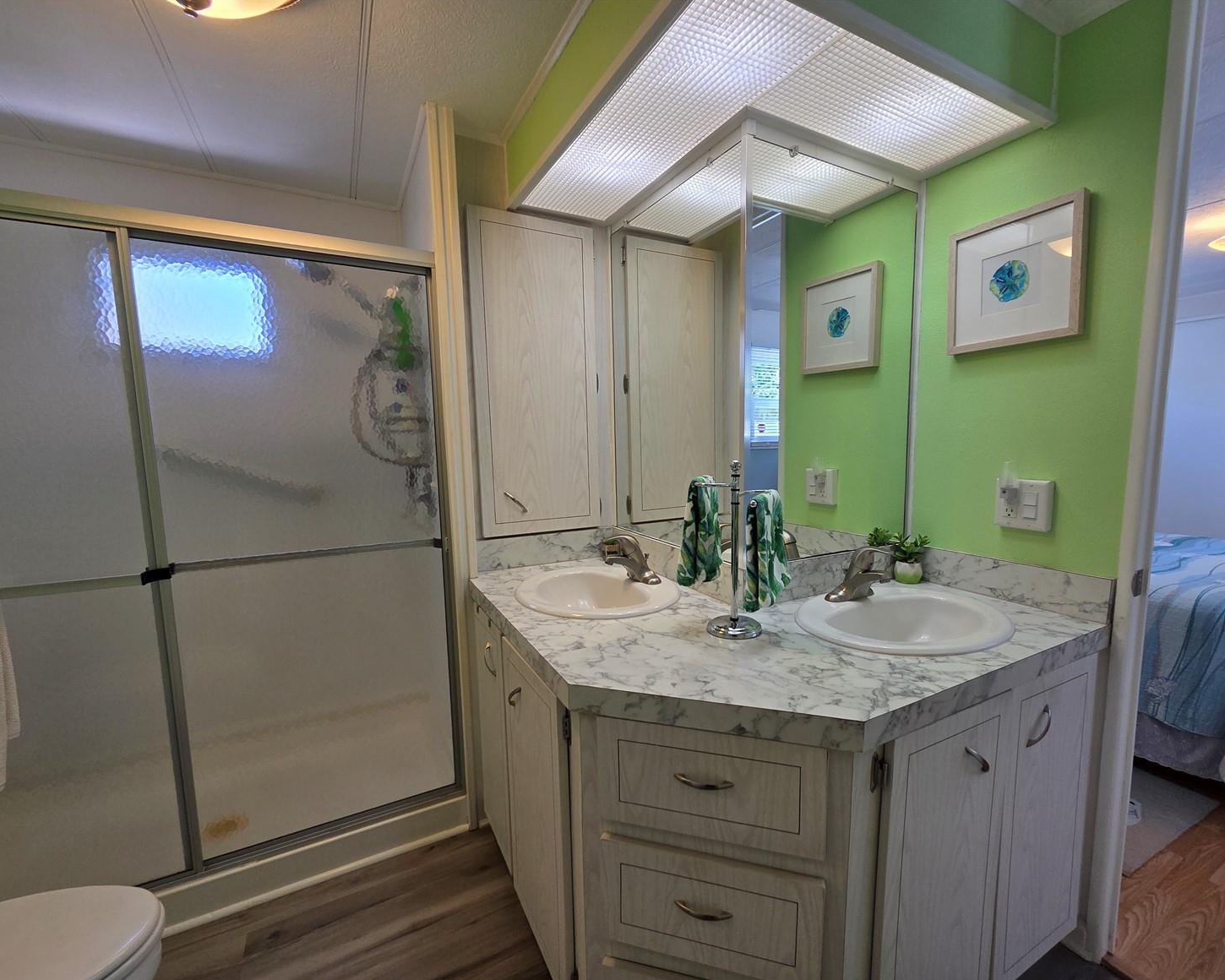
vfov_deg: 88.0
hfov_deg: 100.5
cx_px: 661
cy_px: 504
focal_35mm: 14
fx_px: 508
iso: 80
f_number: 2.2
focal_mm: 2.2
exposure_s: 1/120
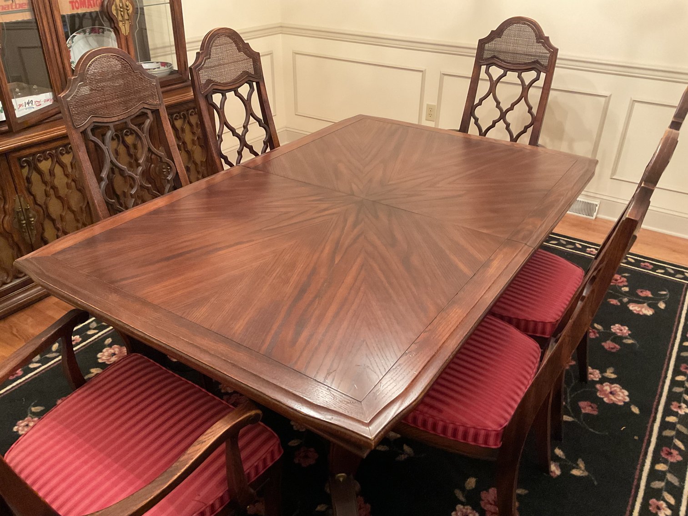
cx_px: 344
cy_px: 258
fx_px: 576
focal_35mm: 29
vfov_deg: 48.2
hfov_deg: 61.7
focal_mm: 3
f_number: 1.8
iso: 320
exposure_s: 1/40
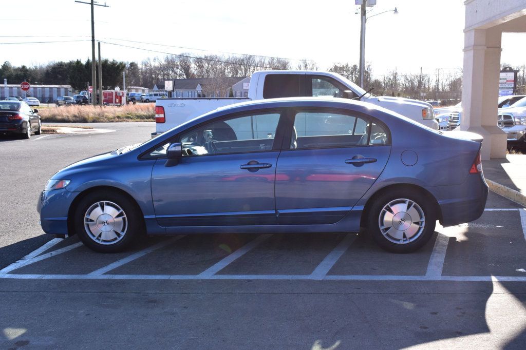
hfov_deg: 46.4
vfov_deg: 31.9
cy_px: 175
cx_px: 263
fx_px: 613
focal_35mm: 42
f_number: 10
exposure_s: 1/320
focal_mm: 28
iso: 400
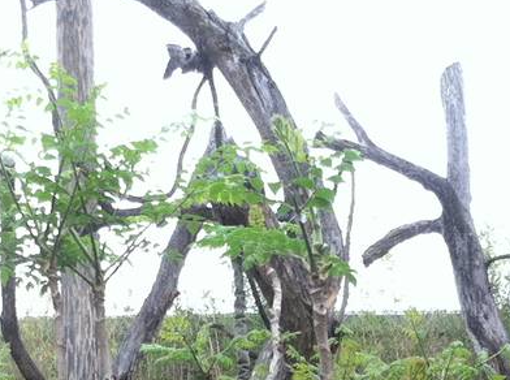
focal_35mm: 143
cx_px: 203
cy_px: 699
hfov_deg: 13.8
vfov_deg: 9.8
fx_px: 2102
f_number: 2.8
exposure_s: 1/150
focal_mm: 3.85
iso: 80
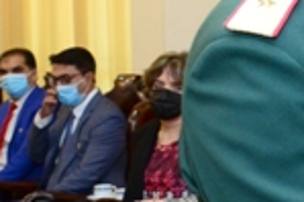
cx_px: 595
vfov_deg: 11.3
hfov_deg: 14.3
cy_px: 108
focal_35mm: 121
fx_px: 1021
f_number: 6.3
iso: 1600
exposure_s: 1/80
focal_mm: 24
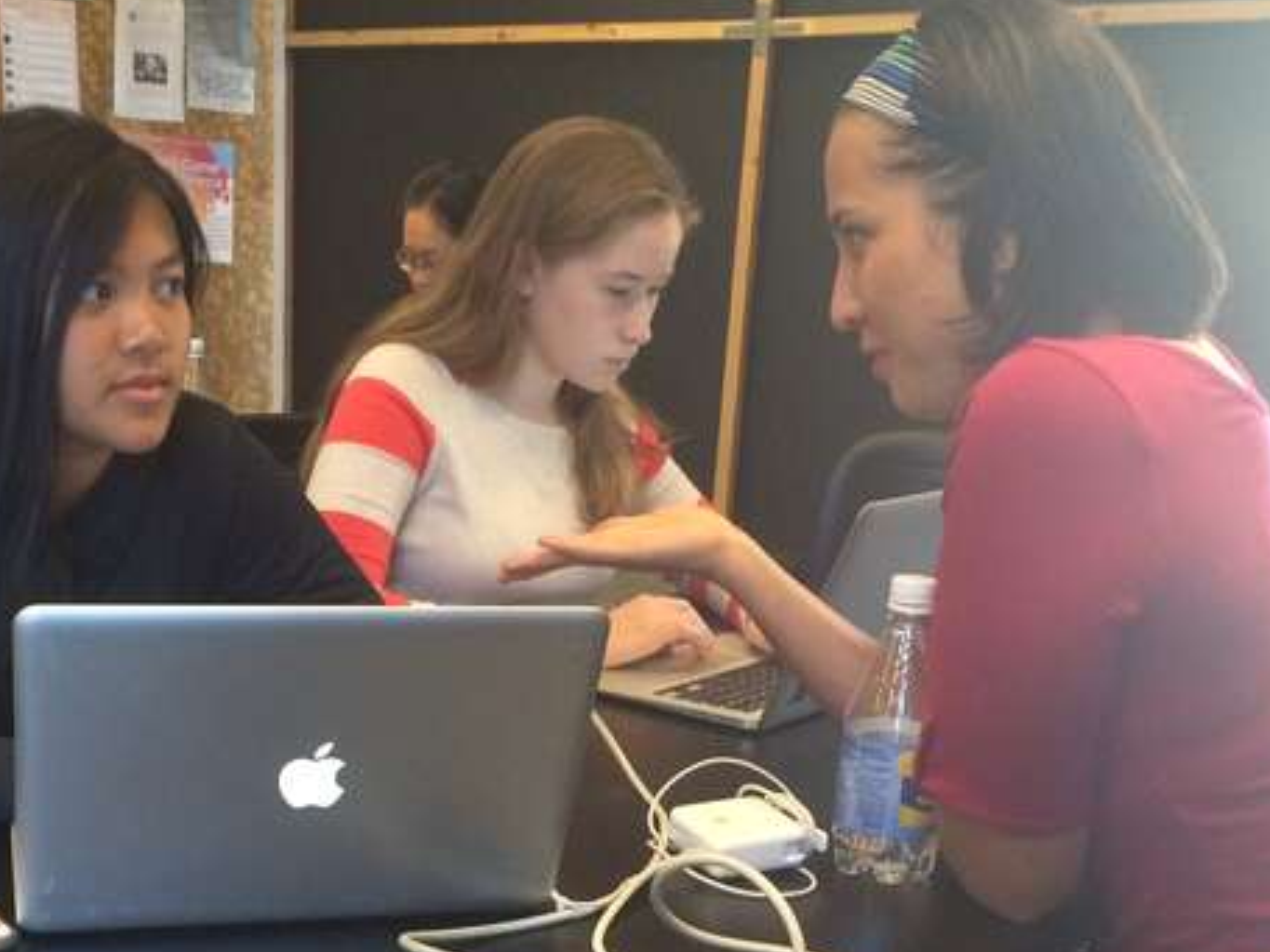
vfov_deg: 29.0
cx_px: 541
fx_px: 1797
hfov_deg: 38.8
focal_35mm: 49
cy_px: 759
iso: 160
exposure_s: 1/30
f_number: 2.2
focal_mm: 4.15
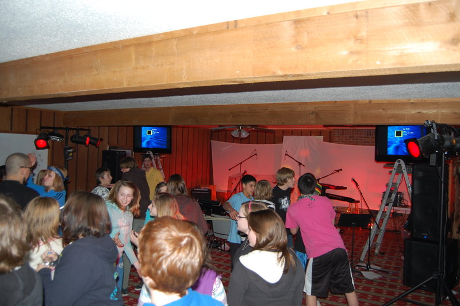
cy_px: 153
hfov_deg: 67.4
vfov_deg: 47.9
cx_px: 230
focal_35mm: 27
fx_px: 345
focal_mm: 18
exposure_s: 1/60
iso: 400
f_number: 4
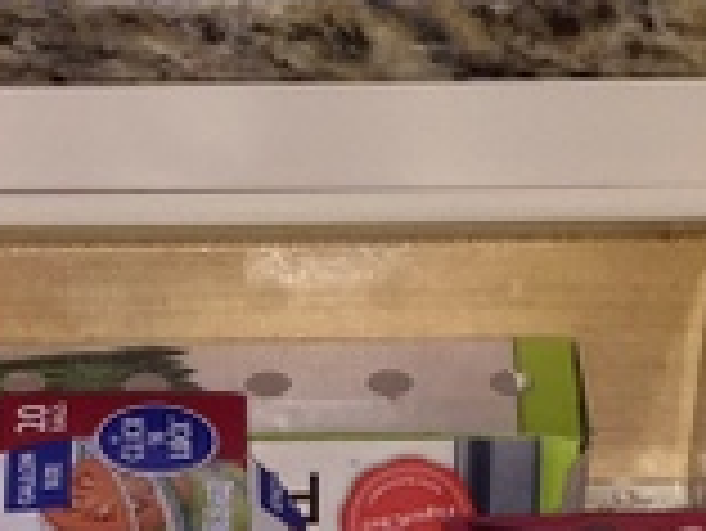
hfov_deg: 13.3
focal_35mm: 148
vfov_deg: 9.0
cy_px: 1305
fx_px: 3021
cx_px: 274
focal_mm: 4.15
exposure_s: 1/20
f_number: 2.2
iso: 32
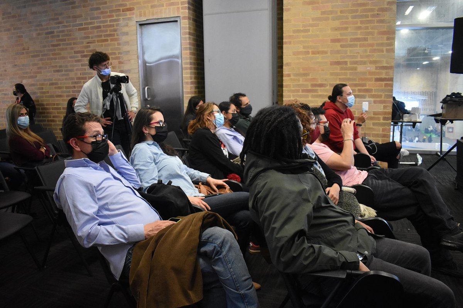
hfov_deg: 67.4
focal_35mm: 27
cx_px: 232
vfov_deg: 47.9
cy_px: 154
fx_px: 347
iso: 3200
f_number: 3.5
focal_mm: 18
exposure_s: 1/60
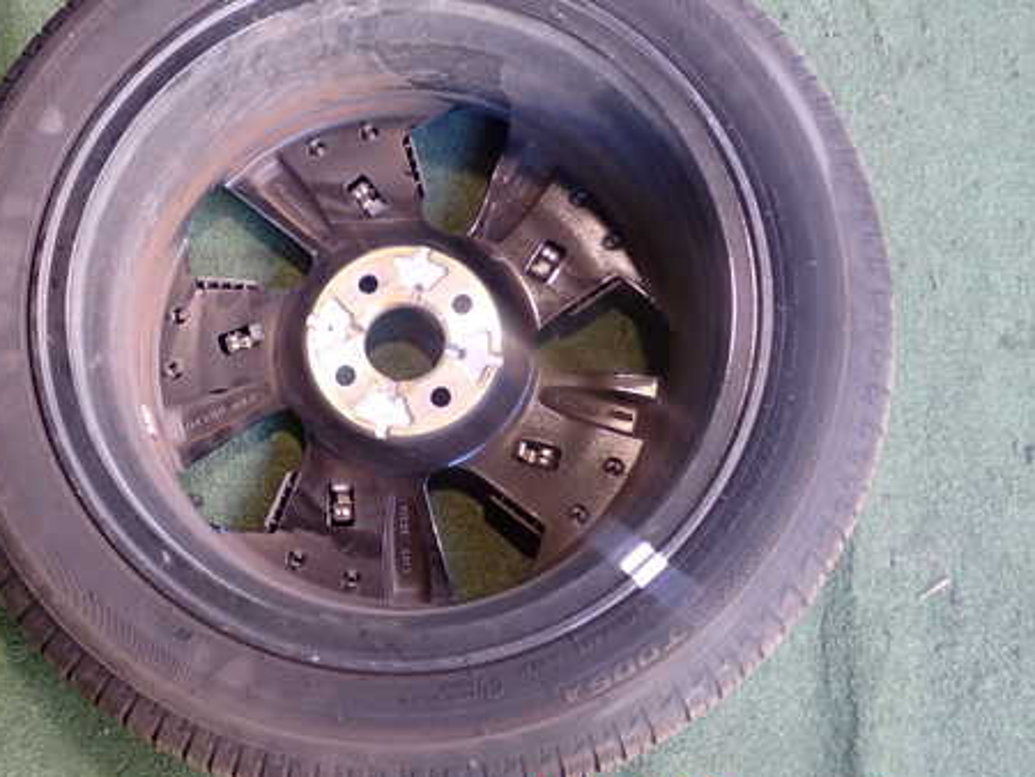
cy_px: 315
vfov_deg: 30.2
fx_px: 1436
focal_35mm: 48
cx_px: 366
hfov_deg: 39.3
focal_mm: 6.37
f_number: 2.5
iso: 320
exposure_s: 1/40
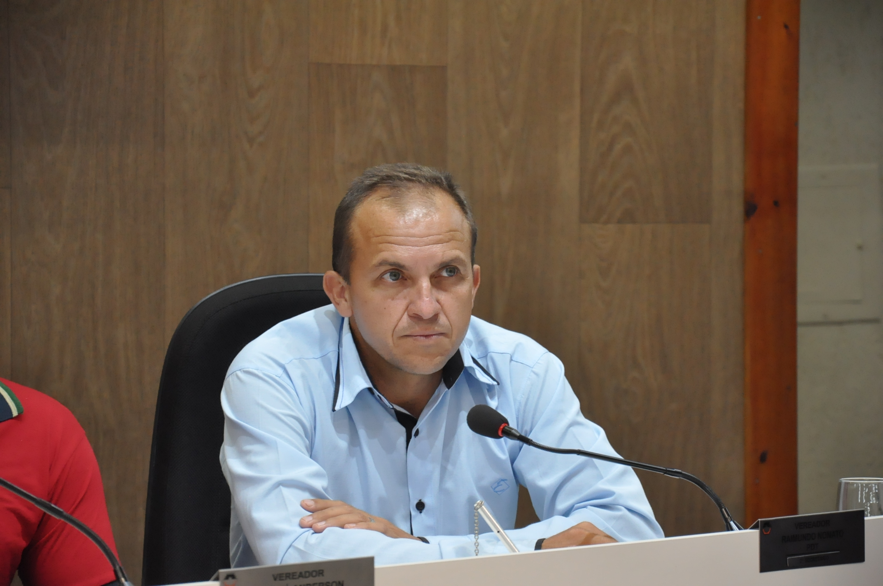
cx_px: 442
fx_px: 3858
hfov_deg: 13.1
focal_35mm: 158
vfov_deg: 8.7
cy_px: 293
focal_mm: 105
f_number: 5.6
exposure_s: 1/100
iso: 2000
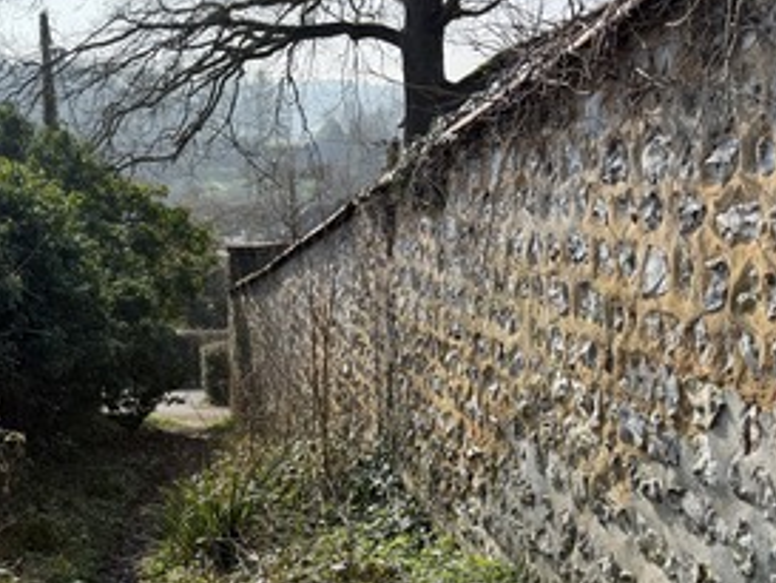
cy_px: 445
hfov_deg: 41.6
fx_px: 987
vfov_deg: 32.2
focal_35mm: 44
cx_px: 188
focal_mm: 6.76
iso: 100
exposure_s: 1/3021
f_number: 1.78
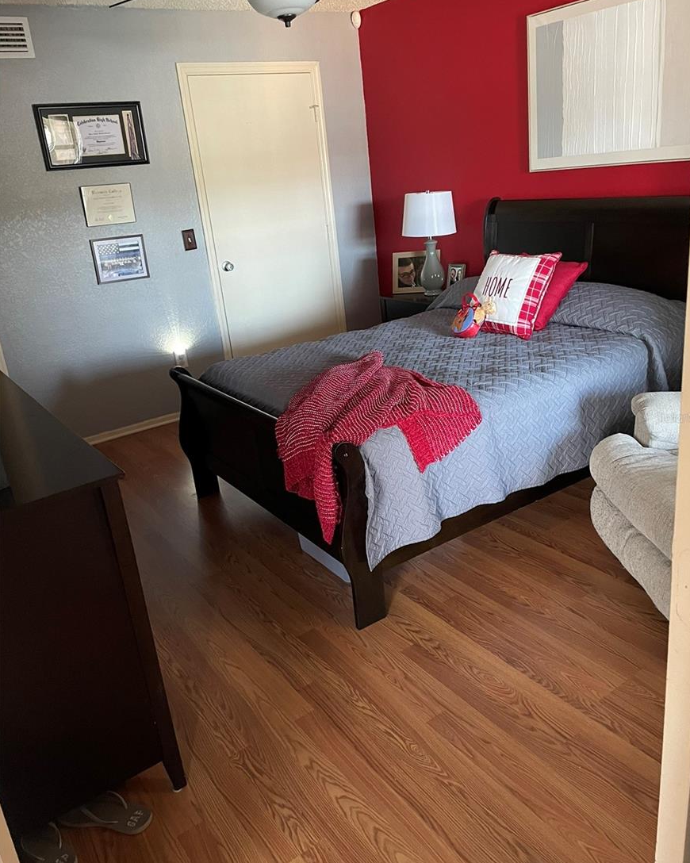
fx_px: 715
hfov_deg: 51.5
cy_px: 417
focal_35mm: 28
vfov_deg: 62.2
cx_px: 355
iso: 500
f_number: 1.6
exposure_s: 1/30
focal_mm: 4.2
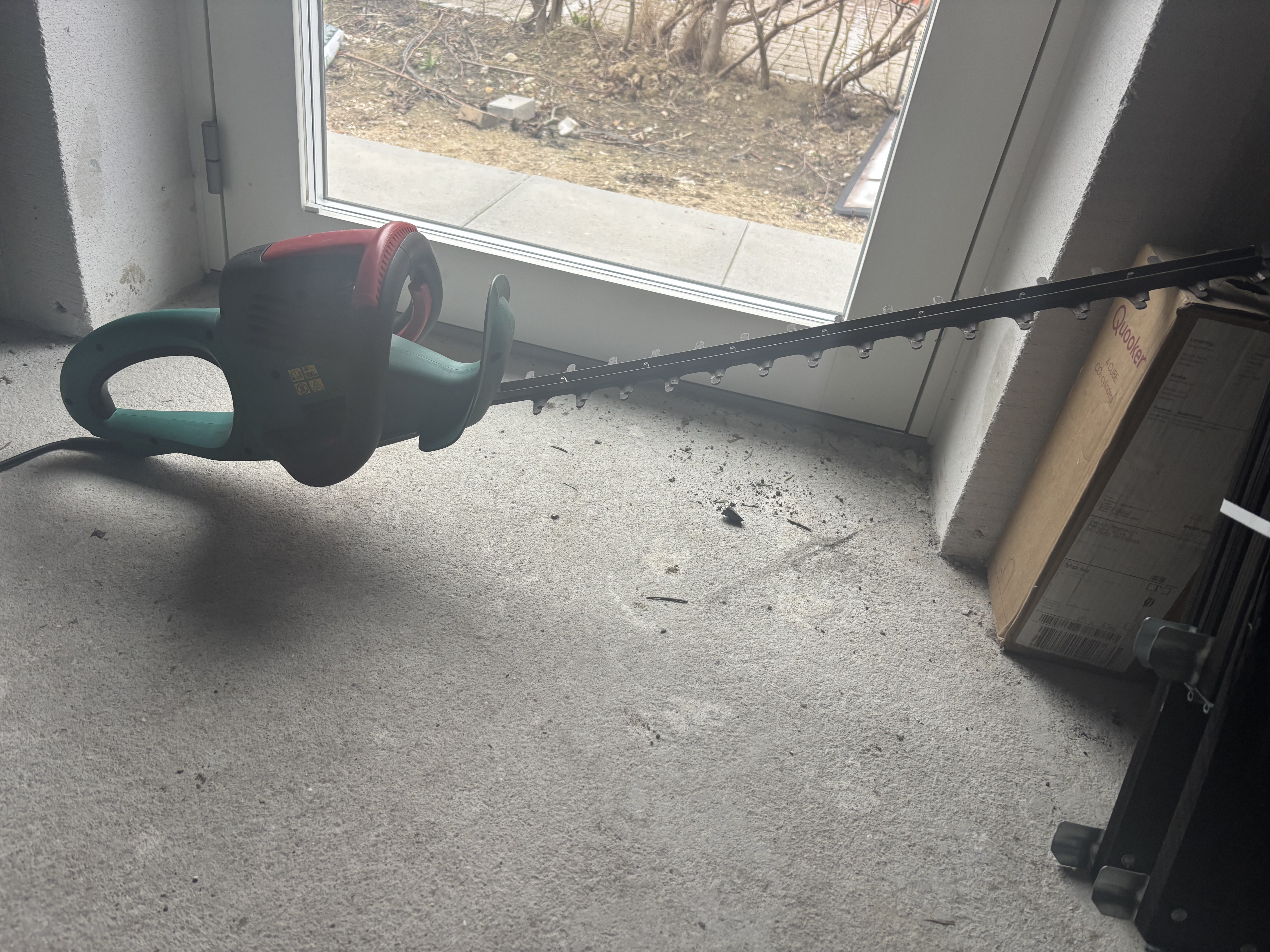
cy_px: 476
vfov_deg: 53.1
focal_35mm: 26
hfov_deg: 67.3
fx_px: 954
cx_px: 635
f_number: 1.6
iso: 80
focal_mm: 5.96
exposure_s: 1/60
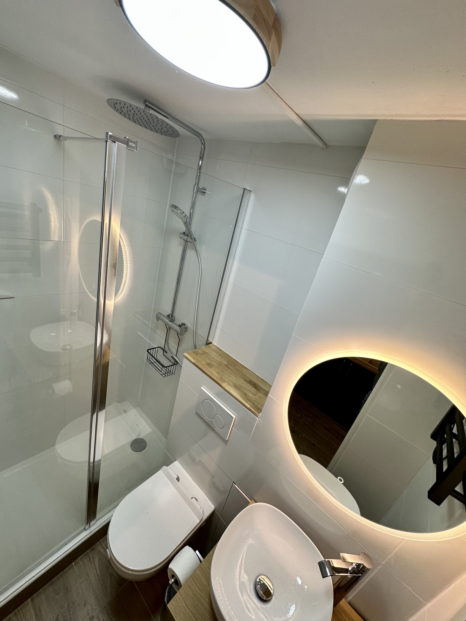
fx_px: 251
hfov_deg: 85.7
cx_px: 233
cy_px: 310
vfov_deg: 102.1
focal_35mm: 14
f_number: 2.2
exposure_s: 1/100
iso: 100
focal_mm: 2.22
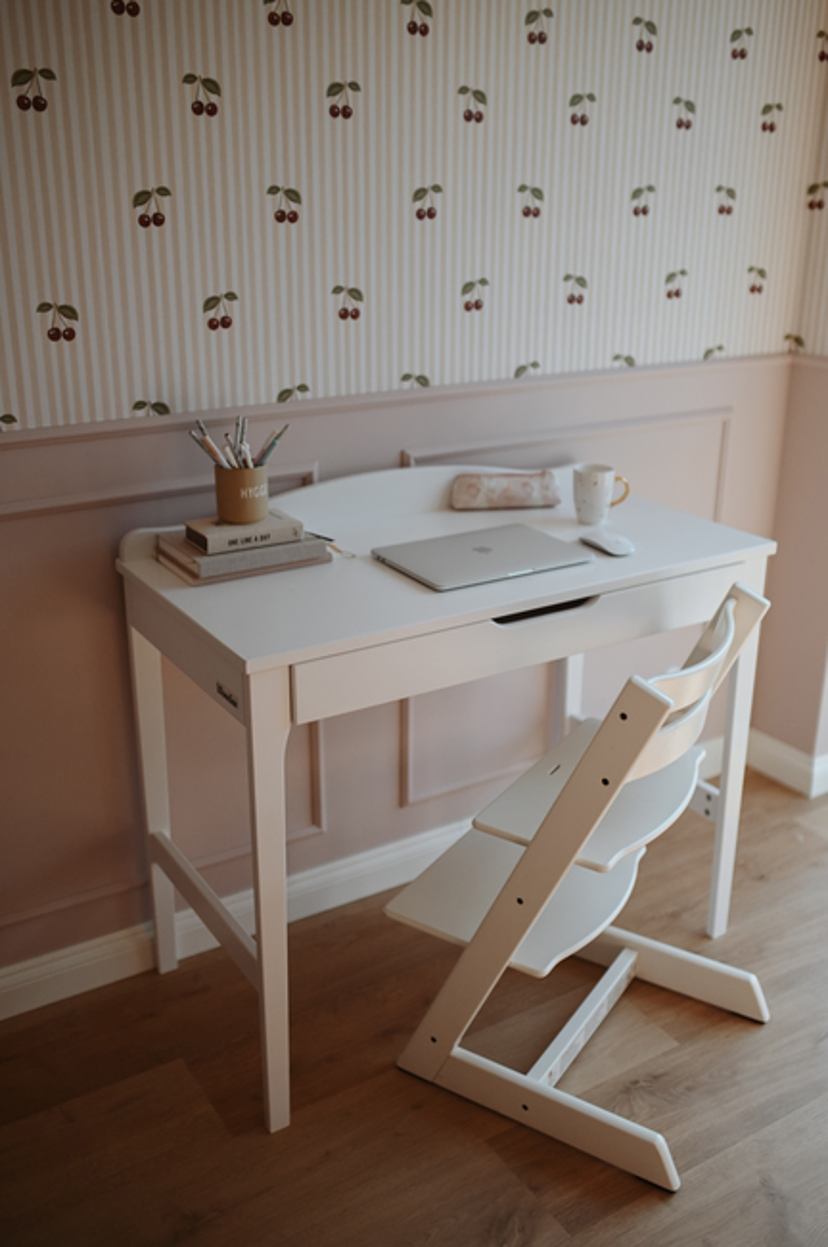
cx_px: 414
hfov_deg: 37.8
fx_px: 1210
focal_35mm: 35
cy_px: 624
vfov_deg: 54.5
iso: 1000
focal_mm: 35
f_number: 1.4
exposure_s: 1/8000
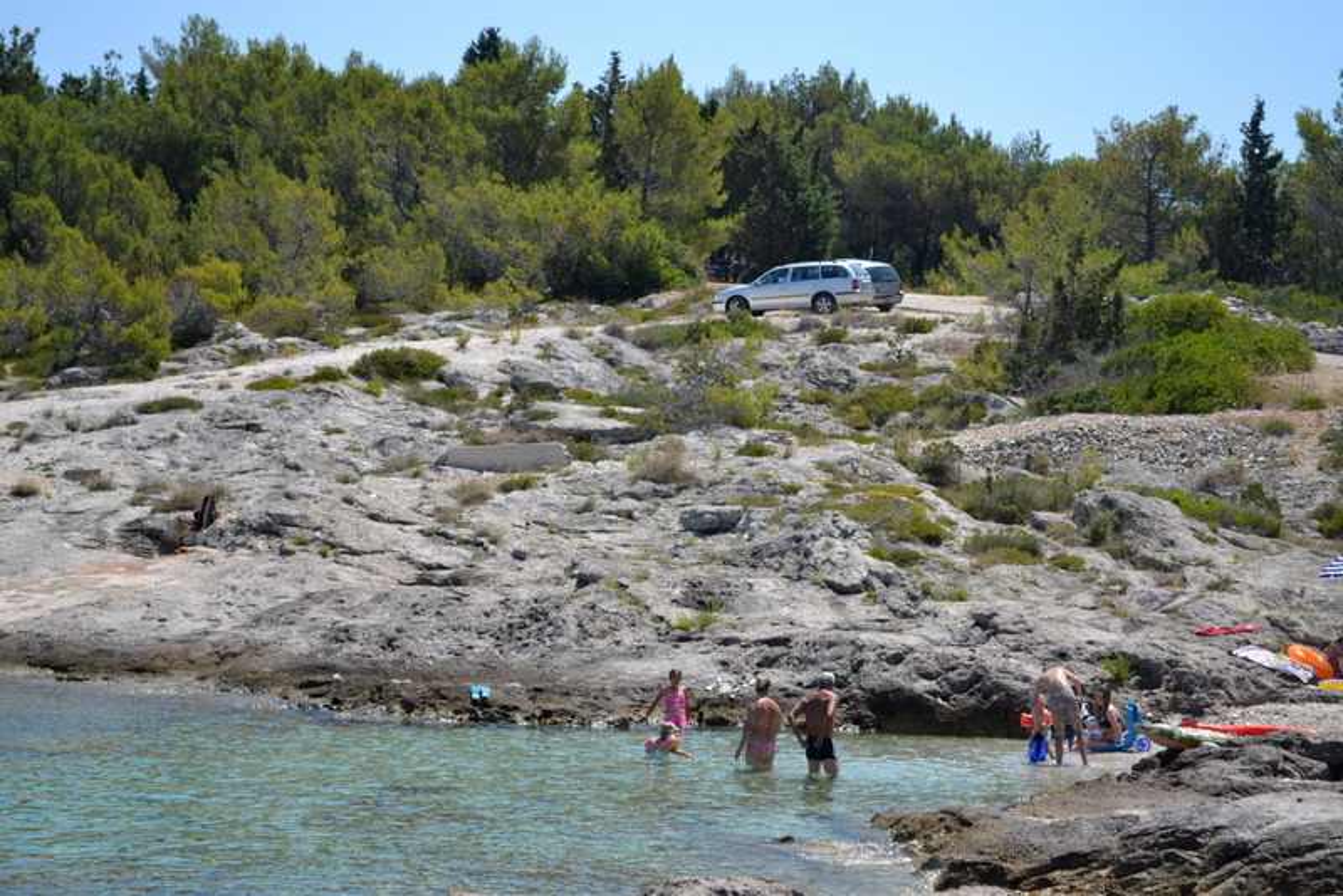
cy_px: 448
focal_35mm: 82
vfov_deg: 16.6
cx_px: 672
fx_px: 3079
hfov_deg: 24.6
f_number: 6.3
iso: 100
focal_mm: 55
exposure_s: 1/320
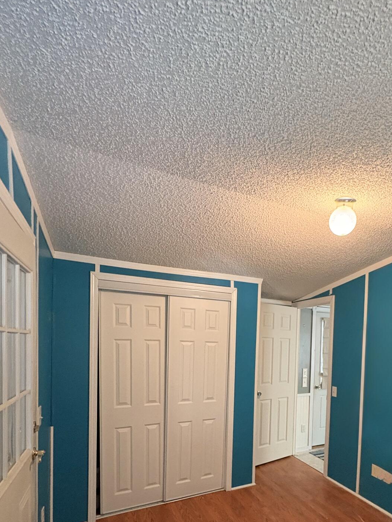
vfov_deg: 78.6
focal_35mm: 20
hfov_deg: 64.3
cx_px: 261
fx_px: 302
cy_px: 356
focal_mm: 2.22
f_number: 2.2
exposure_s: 1/60
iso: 800
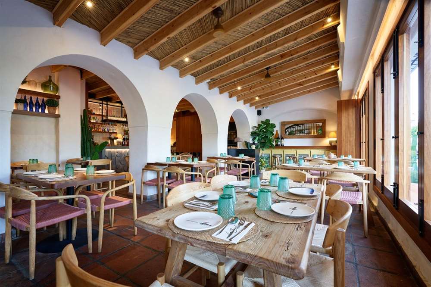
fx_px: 191
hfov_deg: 96.8
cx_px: 216
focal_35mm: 16
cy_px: 144
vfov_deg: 73.7
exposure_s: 1/3
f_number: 8
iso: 200
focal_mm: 16
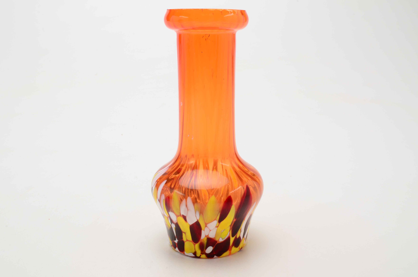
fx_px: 504
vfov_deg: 30.7
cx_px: 209
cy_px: 138
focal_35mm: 44
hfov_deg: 45.0
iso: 100
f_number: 25
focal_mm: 29
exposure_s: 1/160
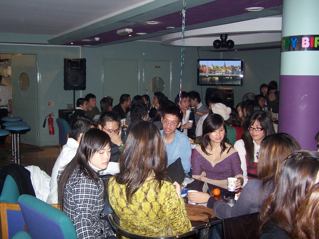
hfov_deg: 46.8
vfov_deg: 36.0
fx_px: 369
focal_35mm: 40
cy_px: 117
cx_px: 153
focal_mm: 6.3
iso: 140
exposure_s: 1/60
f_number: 2.8
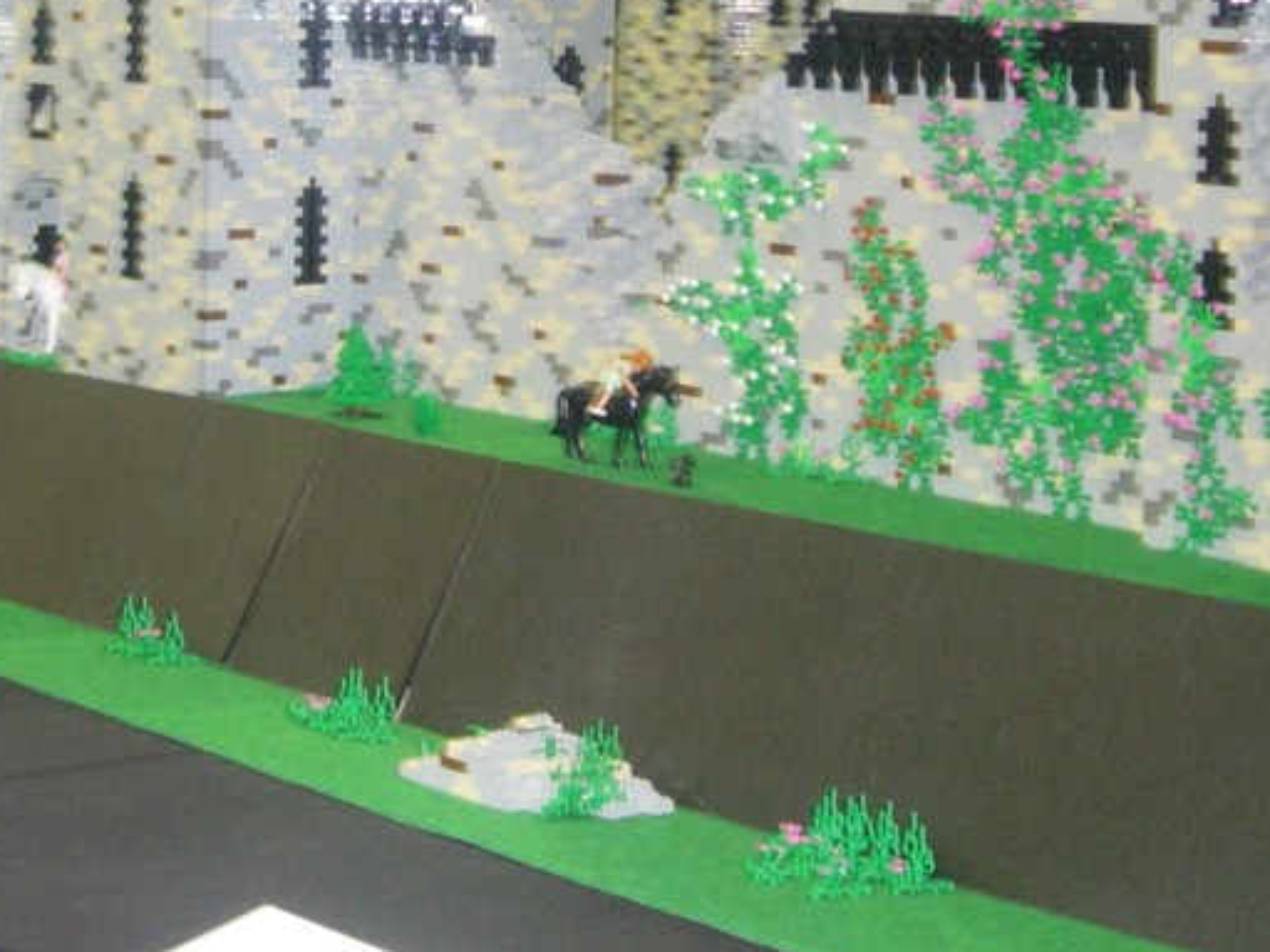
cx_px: 799
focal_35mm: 89
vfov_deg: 16.4
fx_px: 3265
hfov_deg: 22.0
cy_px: 107
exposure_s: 1/13
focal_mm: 7.8
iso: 200
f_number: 2.8
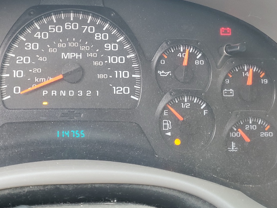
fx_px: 376
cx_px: 73
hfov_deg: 39.4
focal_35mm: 47
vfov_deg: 30.1
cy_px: 41
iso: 62
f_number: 1.5
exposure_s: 1/60.2
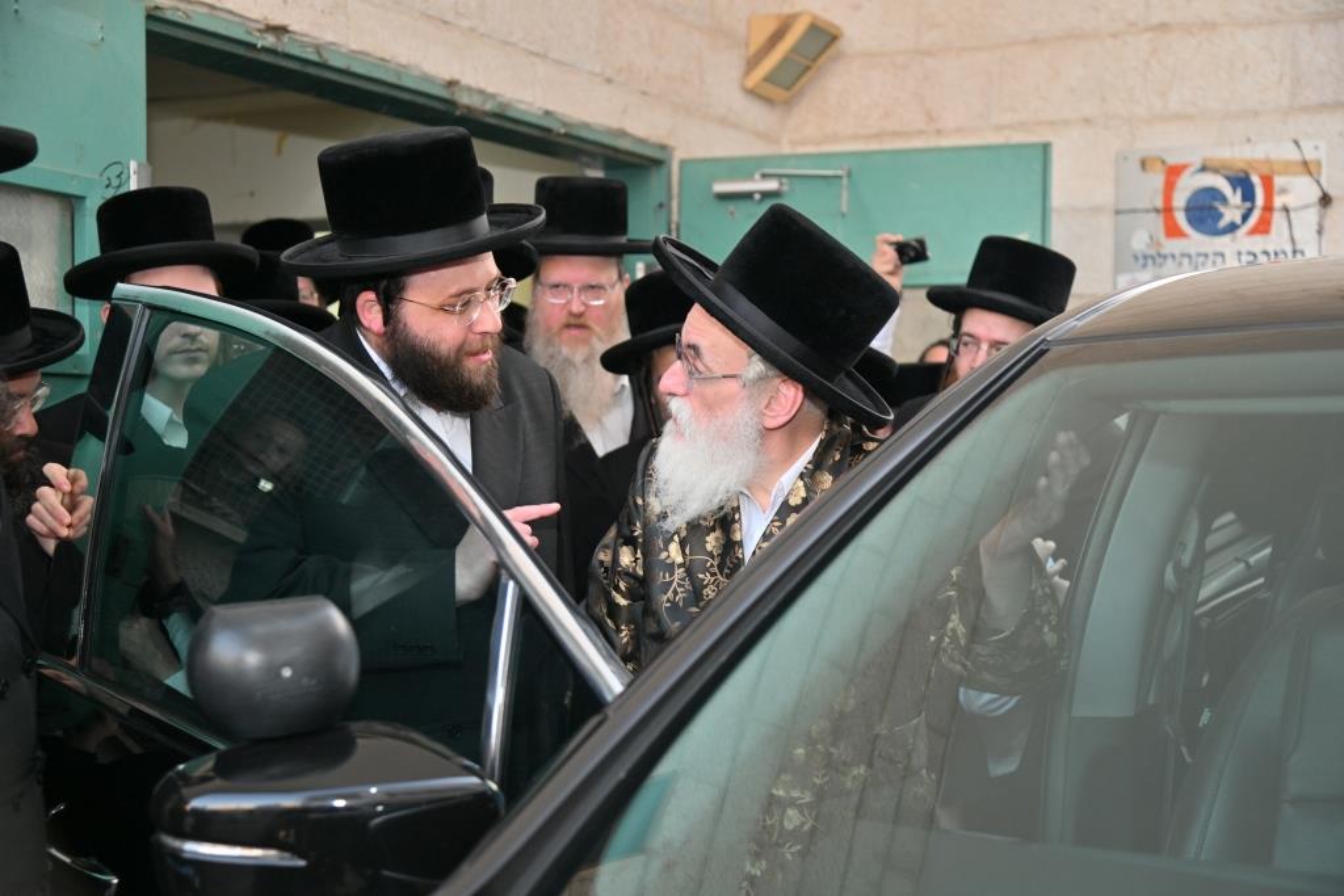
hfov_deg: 39.6
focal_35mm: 50
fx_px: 1867
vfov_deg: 27.0
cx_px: 672
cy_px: 448
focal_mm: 50
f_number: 4
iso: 250
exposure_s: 1/160
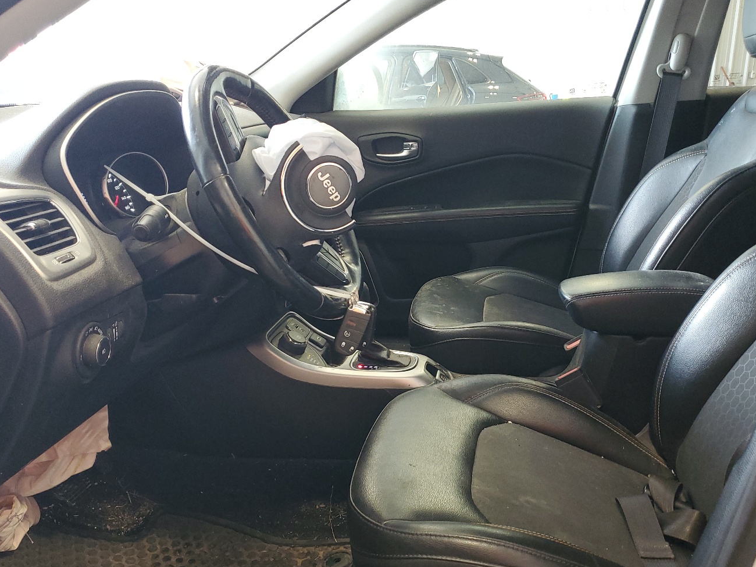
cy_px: 345
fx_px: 699
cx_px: 396
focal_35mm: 32
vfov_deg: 43.9
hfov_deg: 56.8
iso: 163
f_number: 1.5
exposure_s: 1/60.2
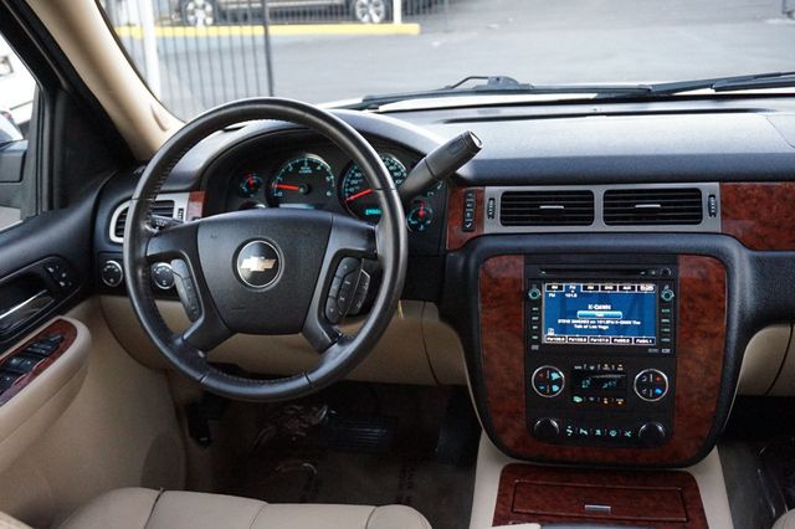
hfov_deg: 53.2
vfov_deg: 36.8
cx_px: 398
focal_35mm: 36
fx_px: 795
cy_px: 264
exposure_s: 1/160
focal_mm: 24
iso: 3200
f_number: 4.5
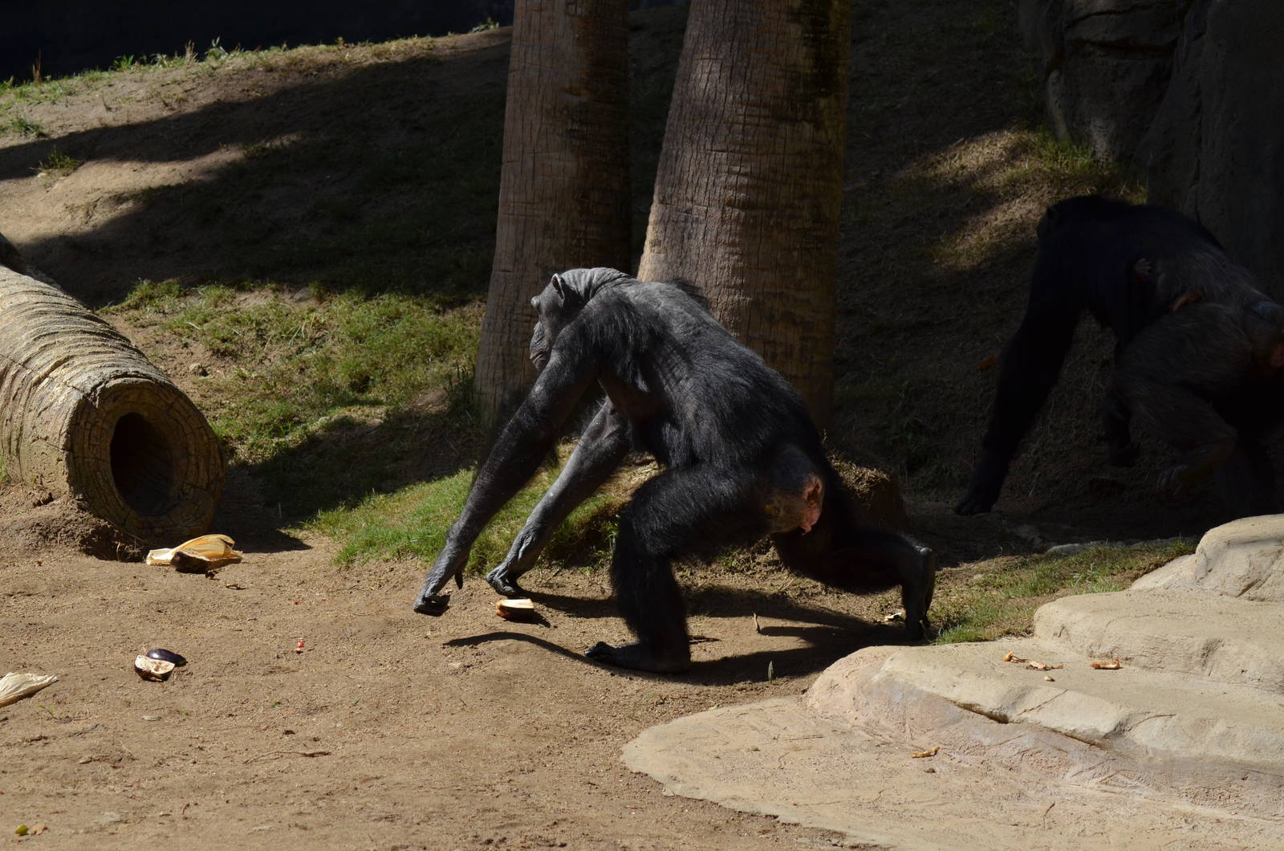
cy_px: 426
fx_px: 5233
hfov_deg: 14.0
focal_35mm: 147
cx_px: 642
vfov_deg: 9.3
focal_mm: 98
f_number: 7.1
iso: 400
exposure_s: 1/1600
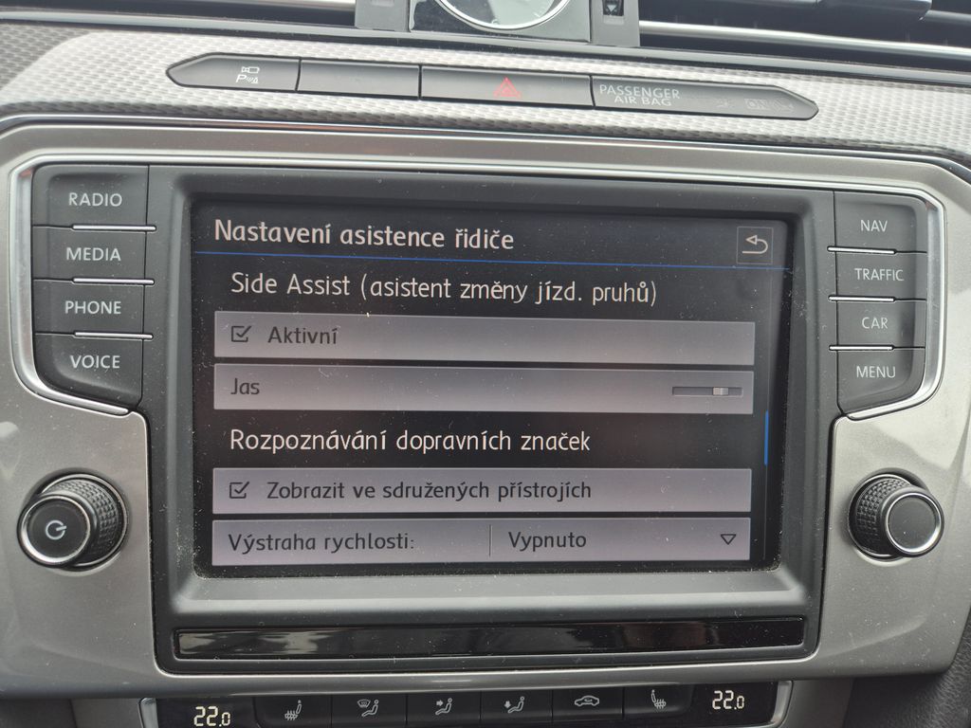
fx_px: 645
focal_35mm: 23
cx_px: 486
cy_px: 364
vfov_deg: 58.9
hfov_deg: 73.9
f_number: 1.8
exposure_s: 1/67
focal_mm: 5.4
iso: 32
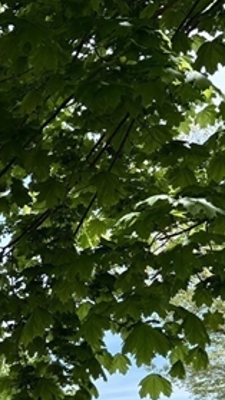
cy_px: 417
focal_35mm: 96
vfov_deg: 21.3
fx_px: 1018
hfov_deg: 11.8
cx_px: -161
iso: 100
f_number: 1.78
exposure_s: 1/2169
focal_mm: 6.76
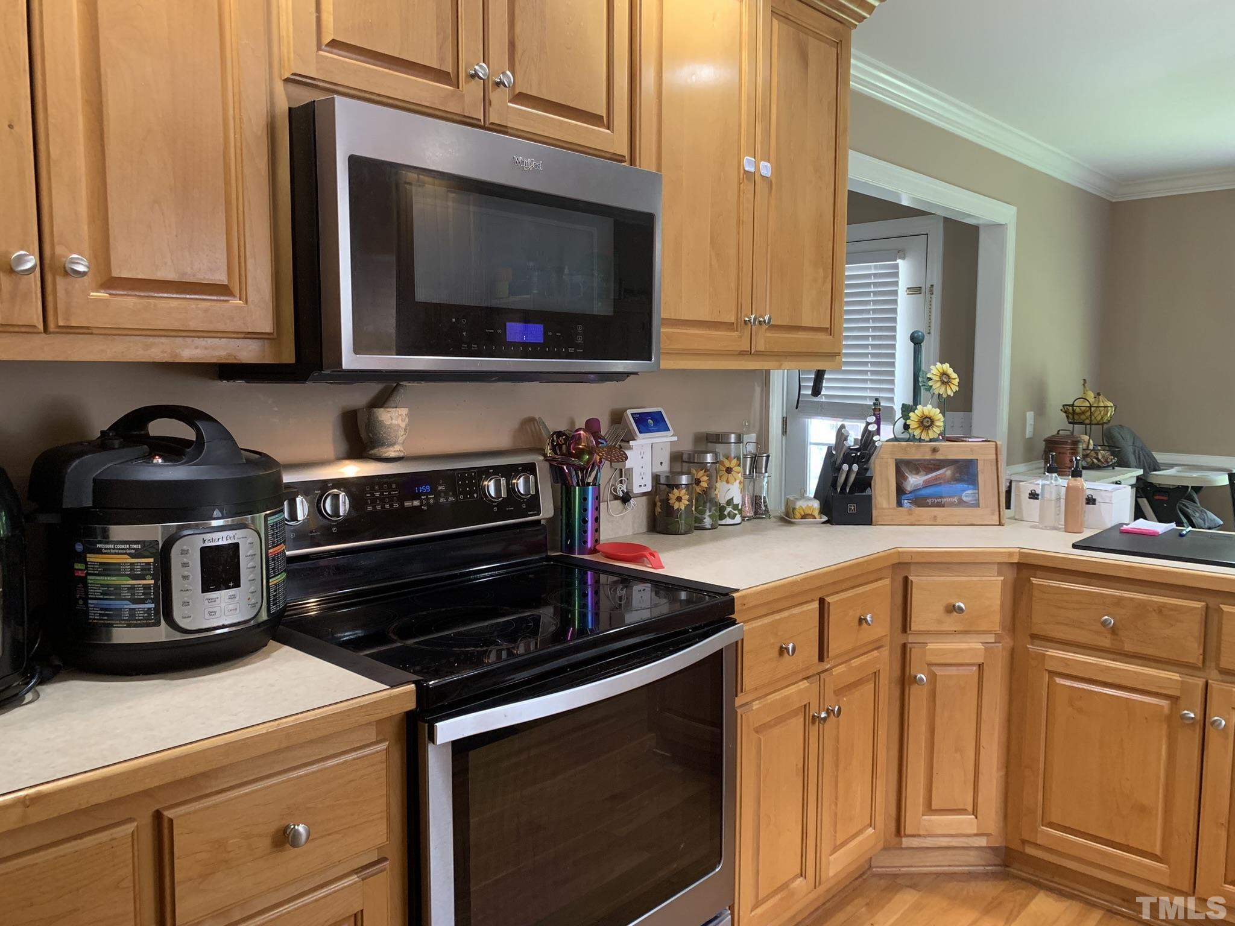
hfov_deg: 67.3
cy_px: 463
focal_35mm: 26
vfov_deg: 53.1
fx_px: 928
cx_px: 618
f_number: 1.8
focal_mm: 4.25
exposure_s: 1/60
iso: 200
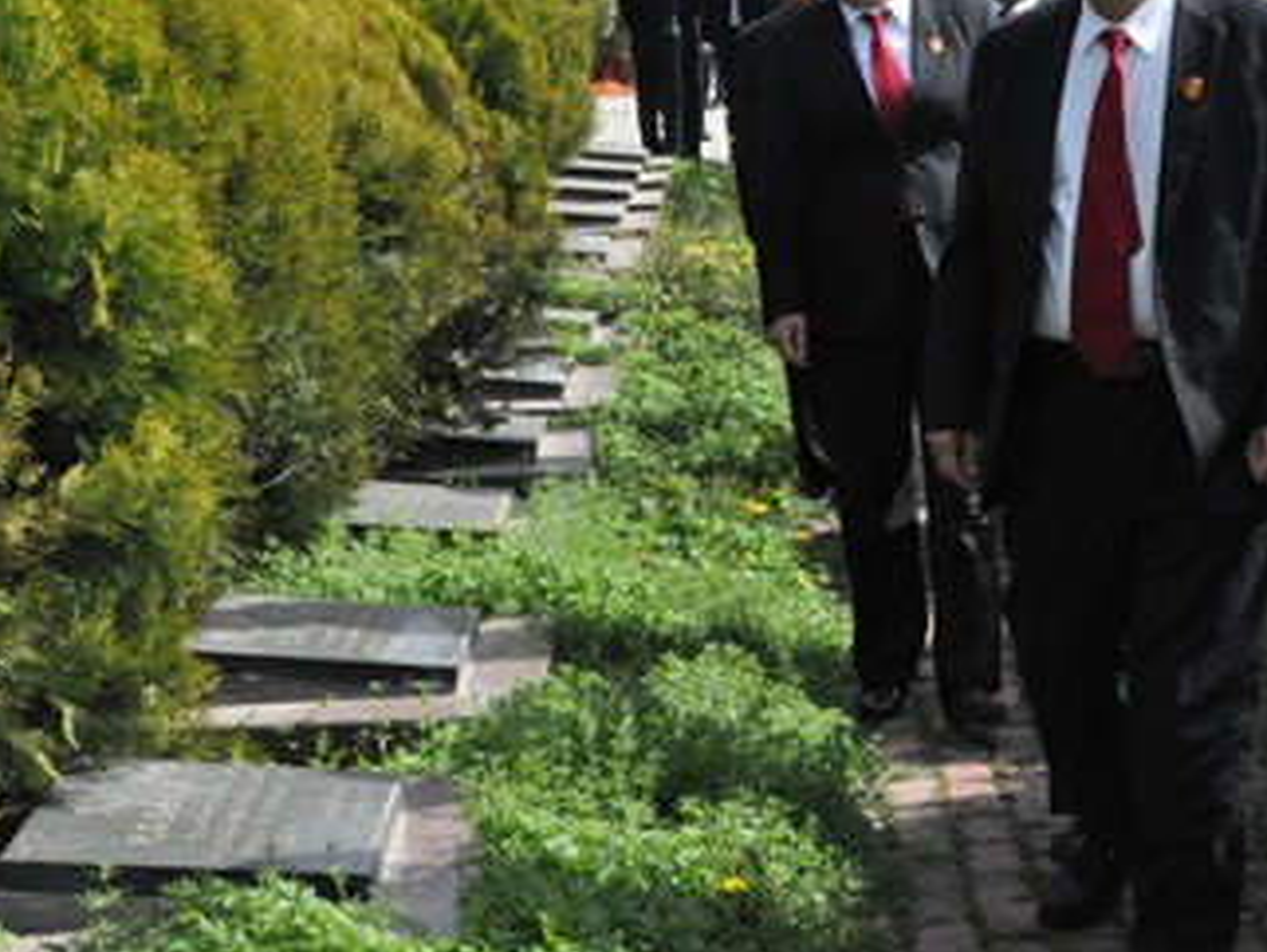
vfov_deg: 15.7
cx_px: 972
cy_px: 264
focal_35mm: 94
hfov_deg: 20.7
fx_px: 3439
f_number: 16
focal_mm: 35
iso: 3200
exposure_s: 1/1000
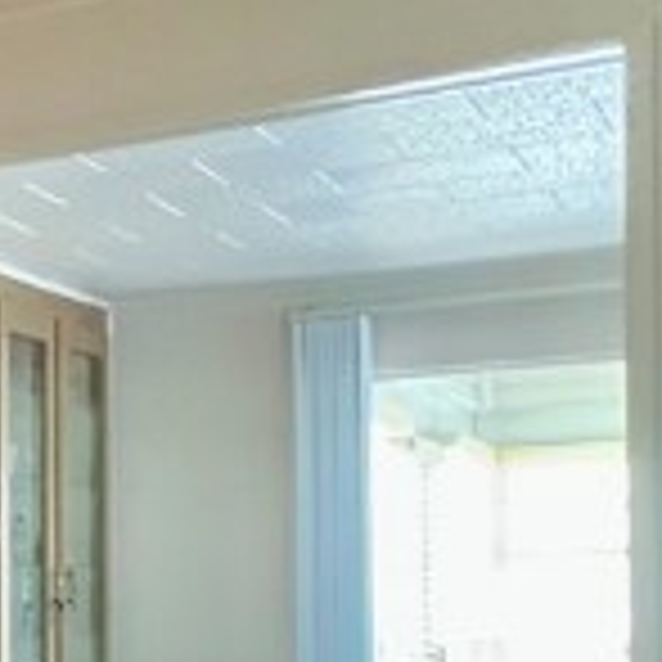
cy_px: 612
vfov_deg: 21.1
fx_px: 1731
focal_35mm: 80
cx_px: -1099
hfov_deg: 13.1
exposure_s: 1/60
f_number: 1.8
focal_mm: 1.57
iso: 500
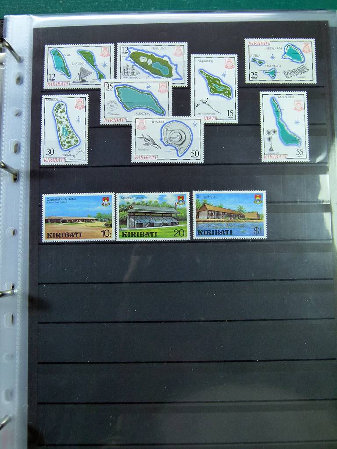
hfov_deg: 37.7
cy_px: 224
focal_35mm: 38
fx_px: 493
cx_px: 168
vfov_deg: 49.0
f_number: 3.1
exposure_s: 1/80
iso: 160
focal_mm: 6.8
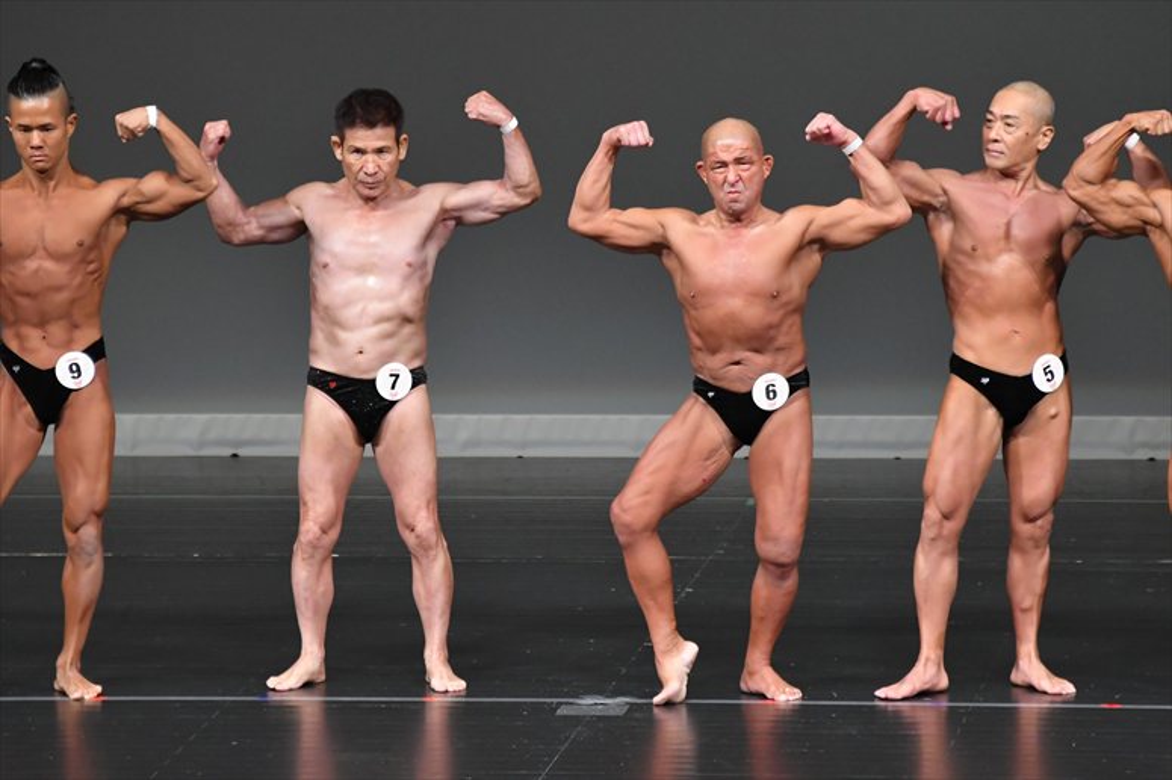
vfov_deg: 4.4
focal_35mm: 315
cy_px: 390
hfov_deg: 6.5
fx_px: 10250
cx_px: 586
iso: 4000
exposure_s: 1/400
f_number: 5.6
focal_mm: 210
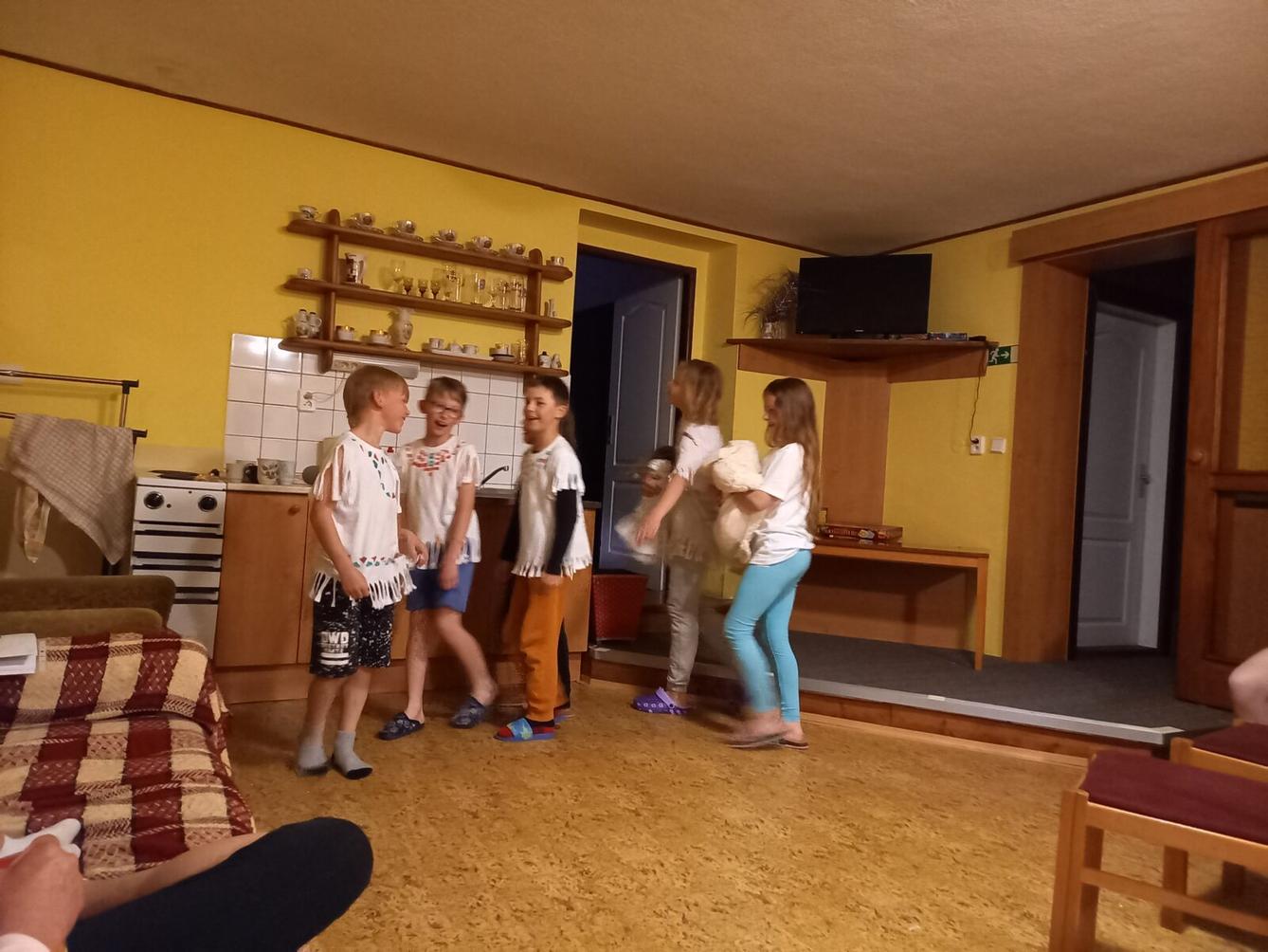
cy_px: 476
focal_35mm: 25
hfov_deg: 69.4
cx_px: 634
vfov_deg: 54.9
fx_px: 916
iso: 2000
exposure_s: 1/16.7
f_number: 1.8
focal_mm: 4.65
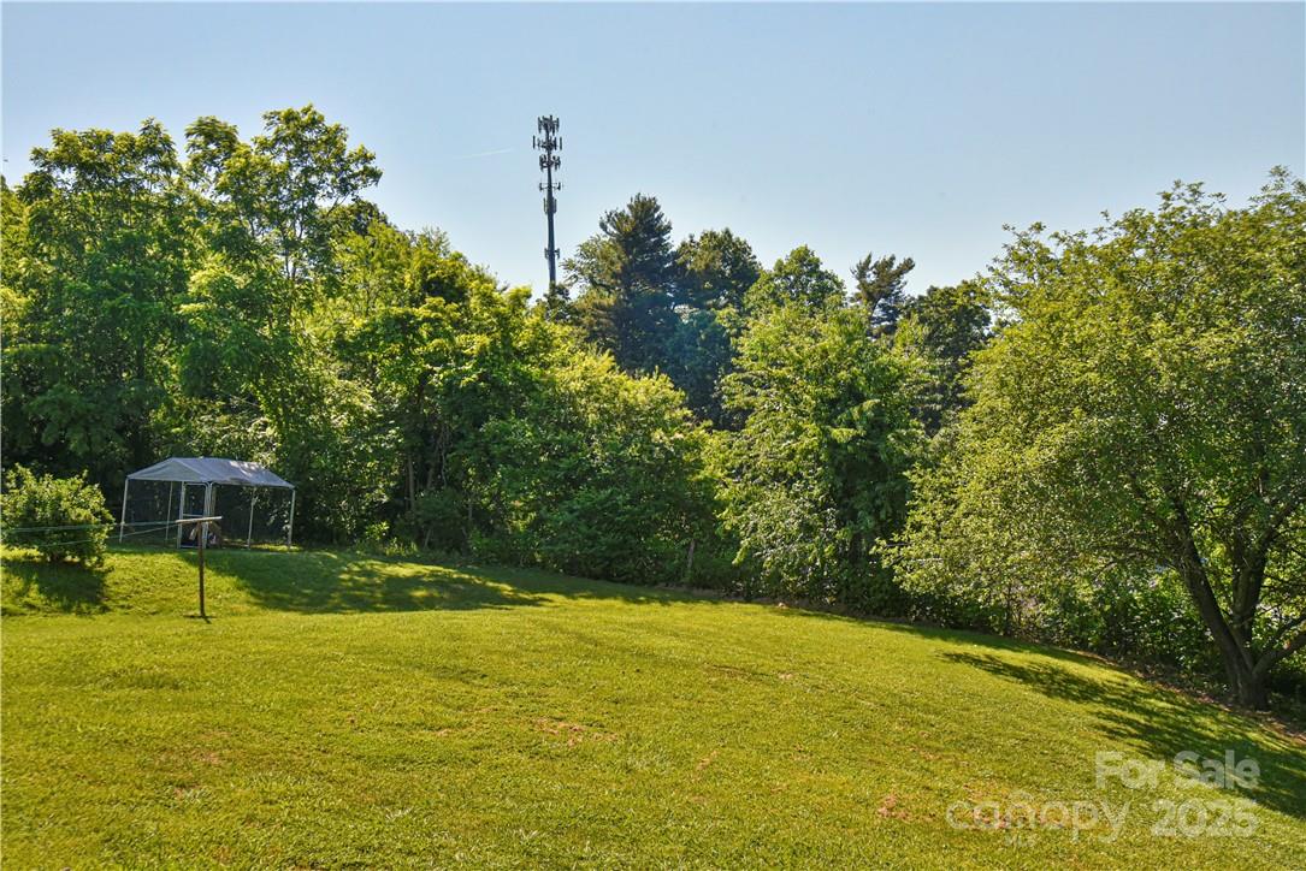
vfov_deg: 41.1
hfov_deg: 58.7
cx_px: 653
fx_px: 1161
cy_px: 436
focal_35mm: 32
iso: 1600
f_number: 11
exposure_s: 1/500
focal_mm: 32
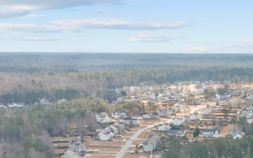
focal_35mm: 86
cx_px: 260
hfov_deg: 23.0
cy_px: 249
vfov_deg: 14.1
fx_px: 593
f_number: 9
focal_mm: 10.26
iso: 100
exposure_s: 1/160
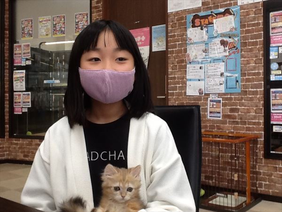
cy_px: 106
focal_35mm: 44
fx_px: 358
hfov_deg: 42.9
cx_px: 141
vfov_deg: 32.9
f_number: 2.4
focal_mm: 2.03
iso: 50
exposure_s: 1/40
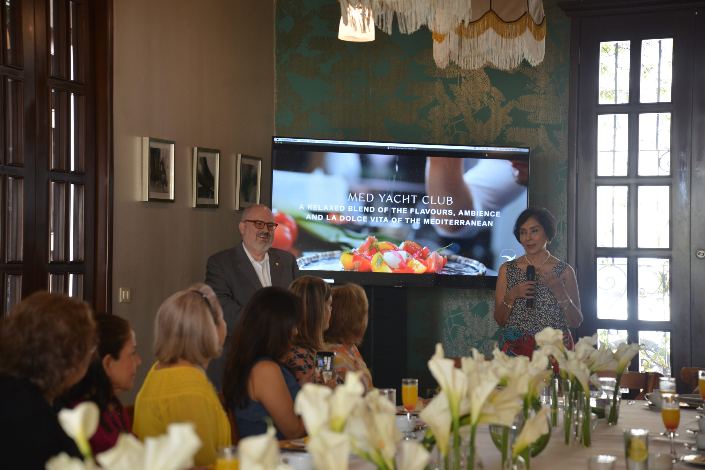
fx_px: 1665
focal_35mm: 85
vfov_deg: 16.1
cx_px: 352
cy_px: 235
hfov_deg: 23.9
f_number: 4.5
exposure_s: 1/60
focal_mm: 85
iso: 640
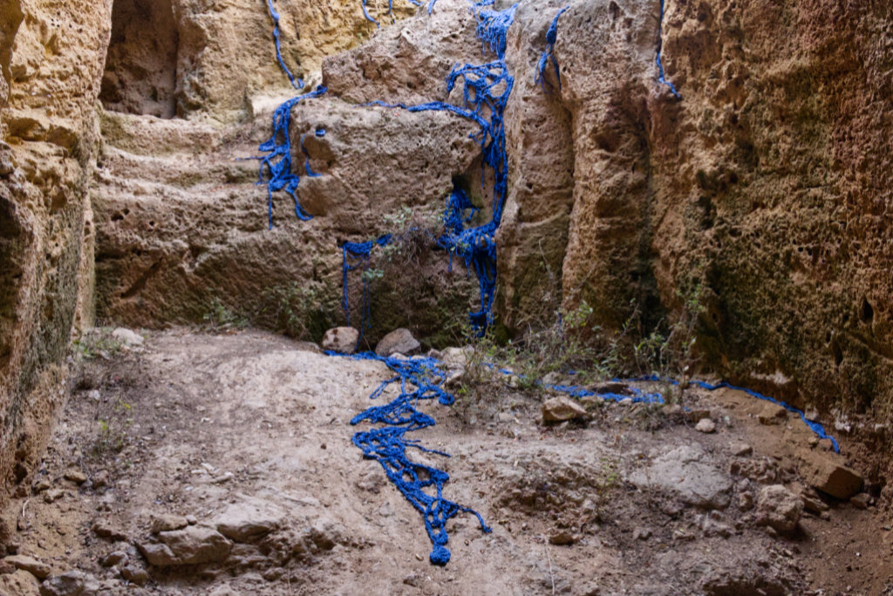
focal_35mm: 45
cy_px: 298
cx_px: 446
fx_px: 1116
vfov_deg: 29.9
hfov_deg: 43.6
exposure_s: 1/50
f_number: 11
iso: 6400
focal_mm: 30
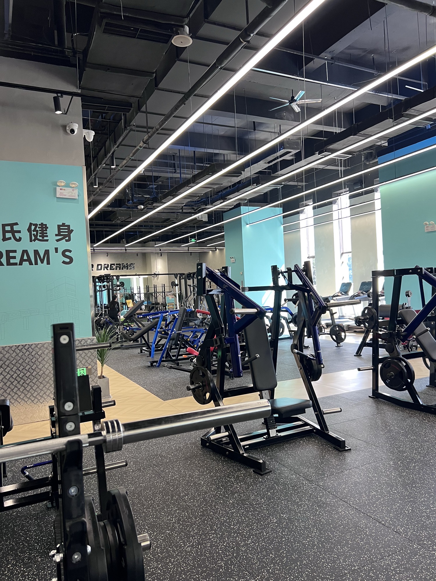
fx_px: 437
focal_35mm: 26
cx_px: 218
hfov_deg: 53.1
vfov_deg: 67.3
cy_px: 290
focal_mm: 5.7
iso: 125
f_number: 1.5
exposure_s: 1/81
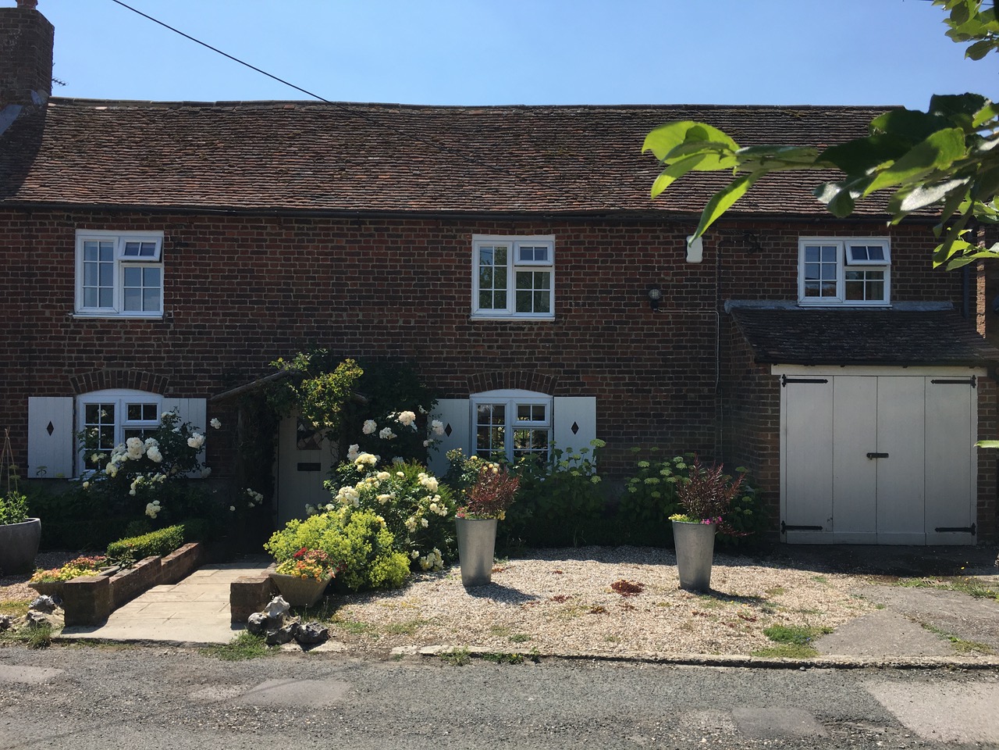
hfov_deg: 61.7
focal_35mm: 29
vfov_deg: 48.2
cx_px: 500
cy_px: 375
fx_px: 837
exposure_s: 1/1425
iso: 25
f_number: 2.2
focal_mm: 4.15
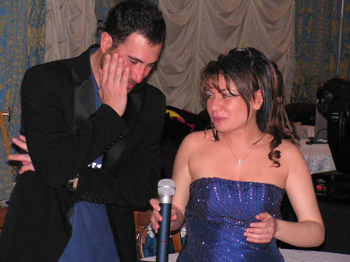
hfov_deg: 16.7
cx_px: 175
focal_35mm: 118
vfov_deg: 12.6
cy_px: 131
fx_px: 1193
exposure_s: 1/125
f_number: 3.4
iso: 200
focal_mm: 19.8
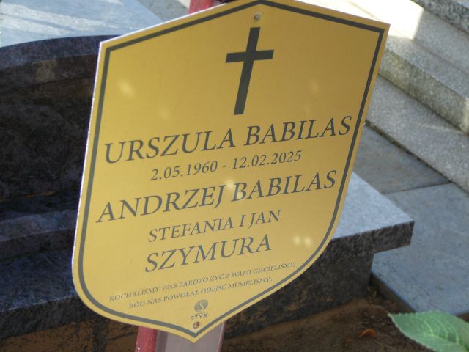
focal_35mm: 82
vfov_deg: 18.0
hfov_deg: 23.8
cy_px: 176
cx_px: 234
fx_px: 1111
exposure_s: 1/160
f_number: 3.8
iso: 80
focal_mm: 12.2
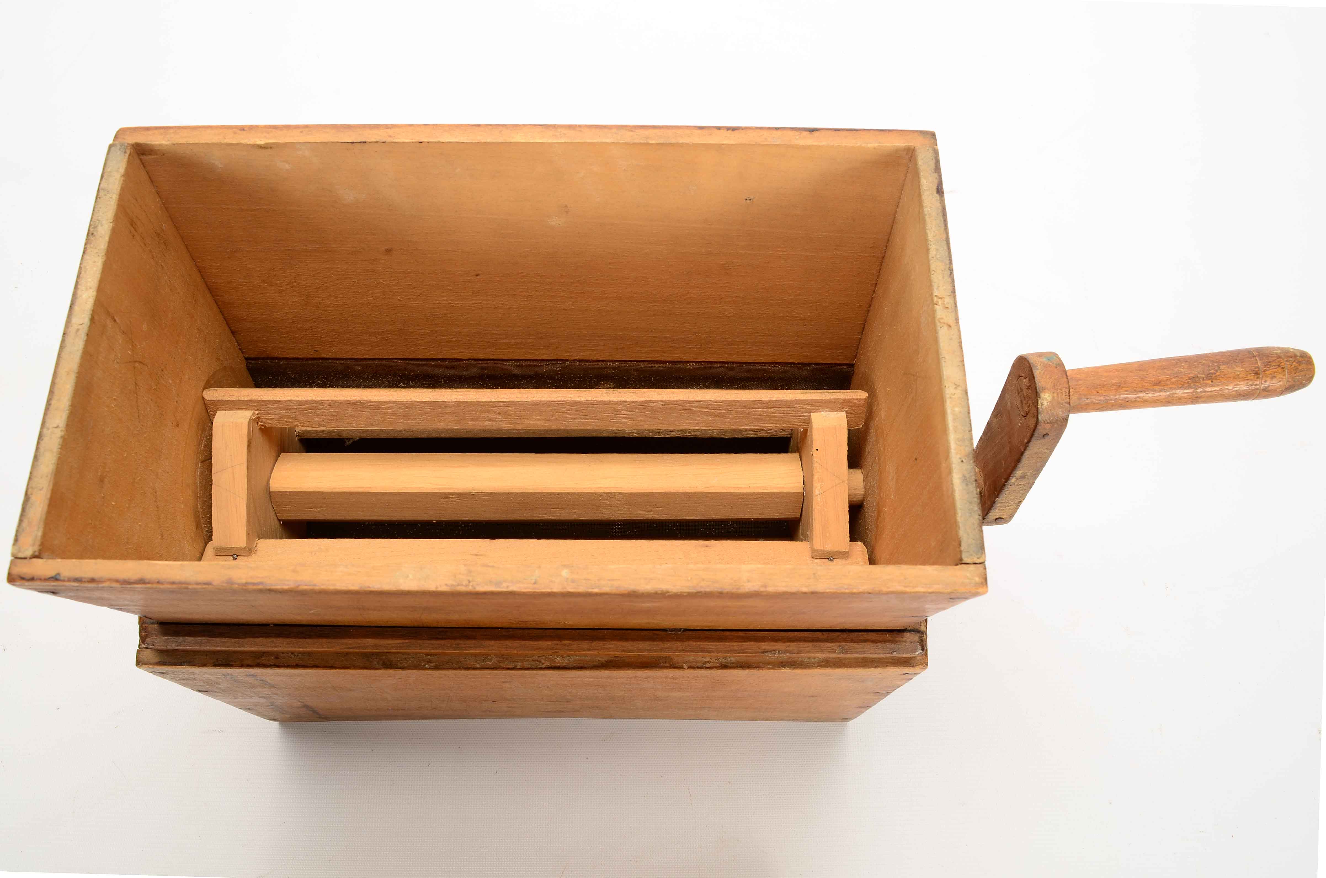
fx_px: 1103
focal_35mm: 30
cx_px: 663
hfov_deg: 62.0
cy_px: 439
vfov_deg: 43.4
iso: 100
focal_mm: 20
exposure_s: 1/160
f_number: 13
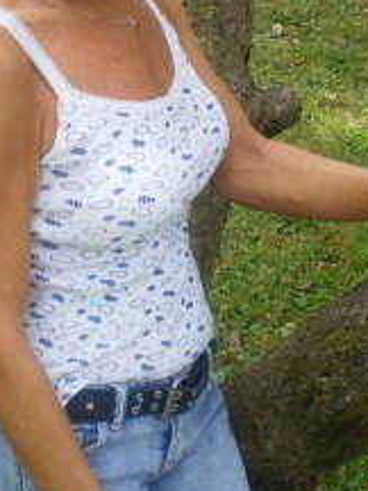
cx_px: -1
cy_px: 141
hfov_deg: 19.1
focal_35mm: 75
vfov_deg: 25.8
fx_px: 1063
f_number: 3.1
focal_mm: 6.3
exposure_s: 1/200
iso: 64
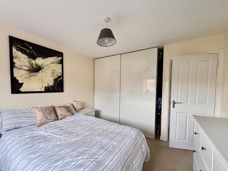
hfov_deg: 102.0
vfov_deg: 85.7
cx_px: 114
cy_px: 86
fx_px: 92
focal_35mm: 14
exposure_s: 1/99
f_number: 2.2
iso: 125
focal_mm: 2.22
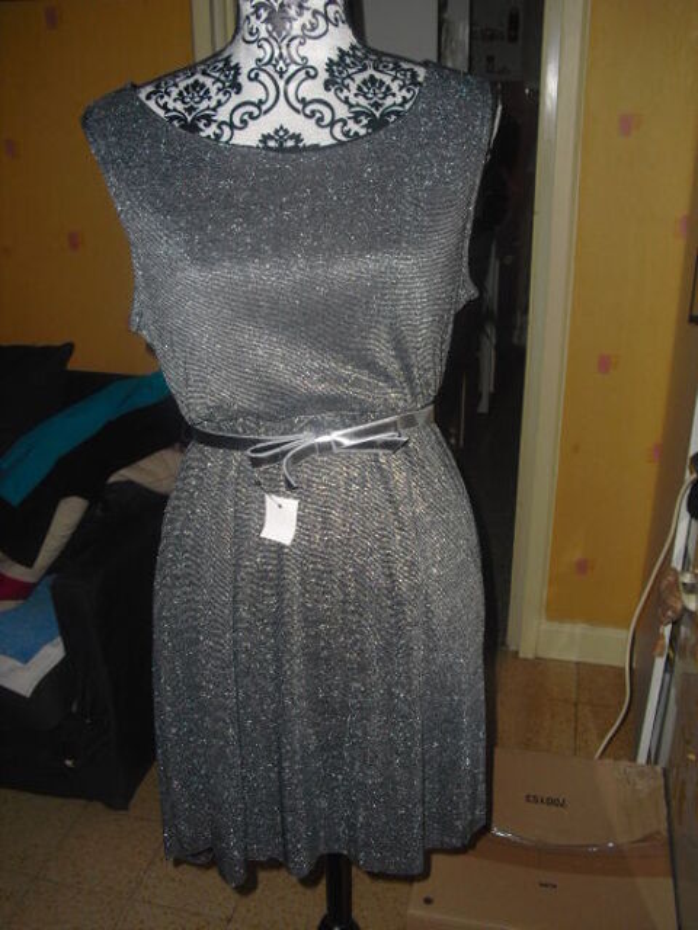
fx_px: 968
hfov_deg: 39.7
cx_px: 349
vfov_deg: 51.4
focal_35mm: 36
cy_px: 465
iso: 100
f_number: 3.1
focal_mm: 6.3
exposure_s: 1/60
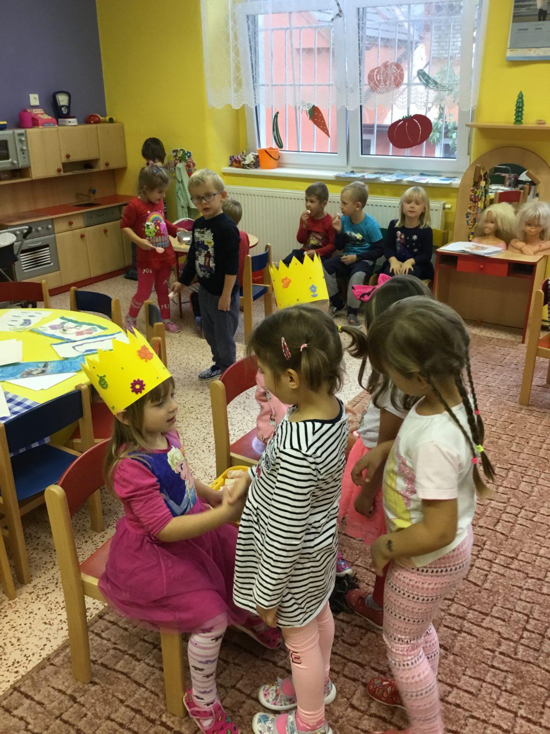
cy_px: 367
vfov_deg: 58.4
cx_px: 275
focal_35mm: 31
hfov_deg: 45.4
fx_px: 657
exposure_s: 1/33
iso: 125
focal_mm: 3.3
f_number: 2.4
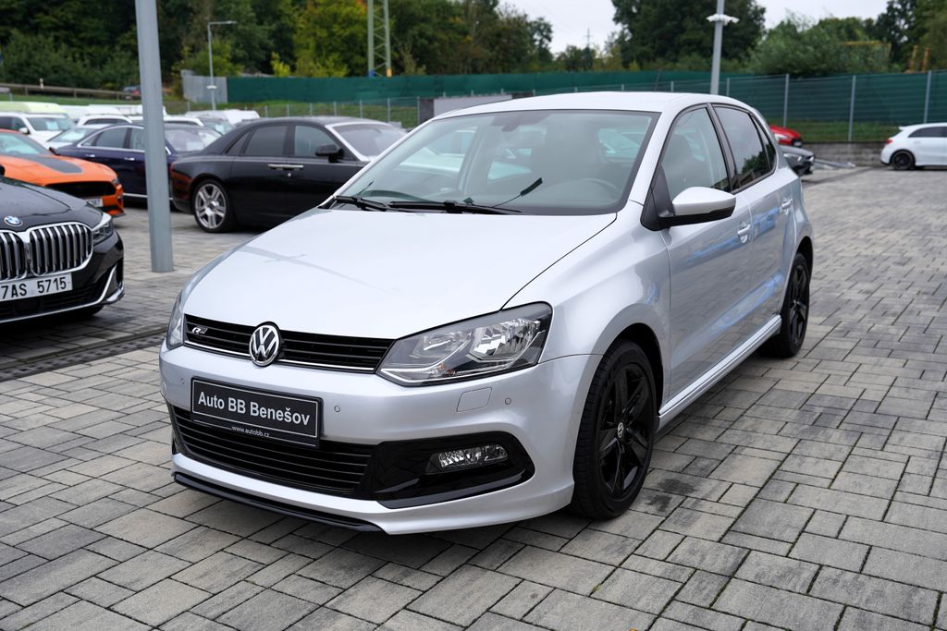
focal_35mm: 34
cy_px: 316
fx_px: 894
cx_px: 474
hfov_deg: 55.8
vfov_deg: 38.9
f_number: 4
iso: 100
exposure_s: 1/160
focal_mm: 34
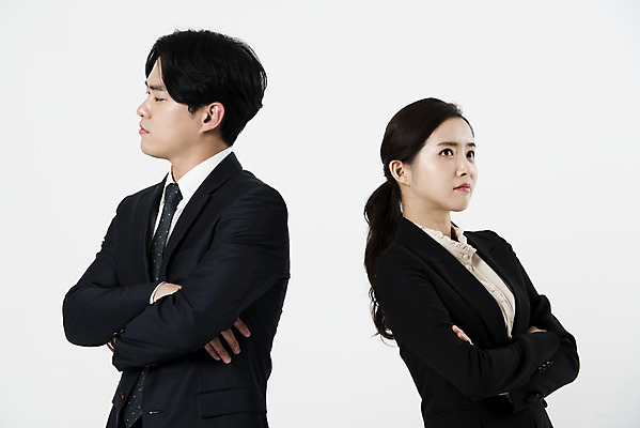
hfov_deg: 16.4
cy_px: 214
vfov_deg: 11.0
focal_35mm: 125
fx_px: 2223
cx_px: 320
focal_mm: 125
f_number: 8
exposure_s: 1/125
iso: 64
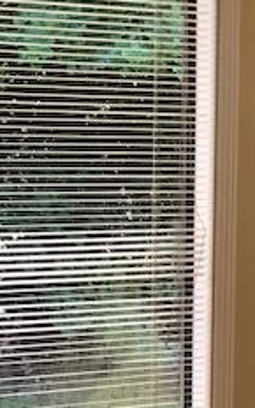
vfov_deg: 12.4
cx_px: 383
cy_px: 394
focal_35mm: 167
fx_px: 1857
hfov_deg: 7.7
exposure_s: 1/30
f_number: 2.8
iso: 100
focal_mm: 6.6
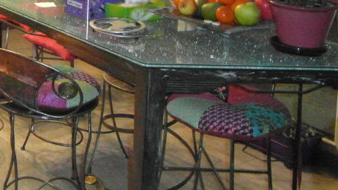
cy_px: -70
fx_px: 520
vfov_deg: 18.9
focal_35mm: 58
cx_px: -7
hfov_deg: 32.8
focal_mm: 4
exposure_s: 1/15
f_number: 5.2
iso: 800
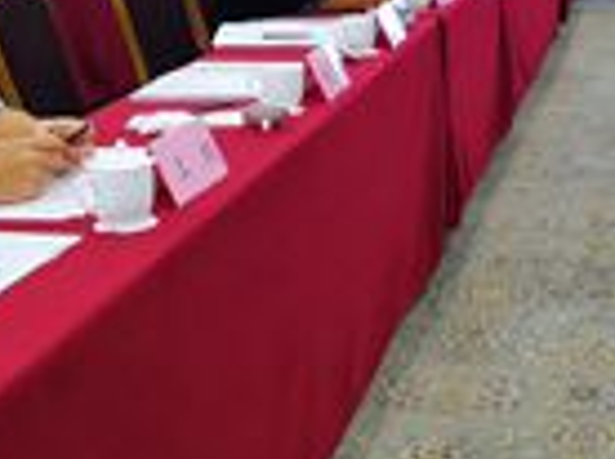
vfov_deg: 19.6
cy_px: 85
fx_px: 1312
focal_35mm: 74
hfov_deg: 24.9
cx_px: 637
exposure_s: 1/33.3
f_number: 2.2
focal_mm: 2.26
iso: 250
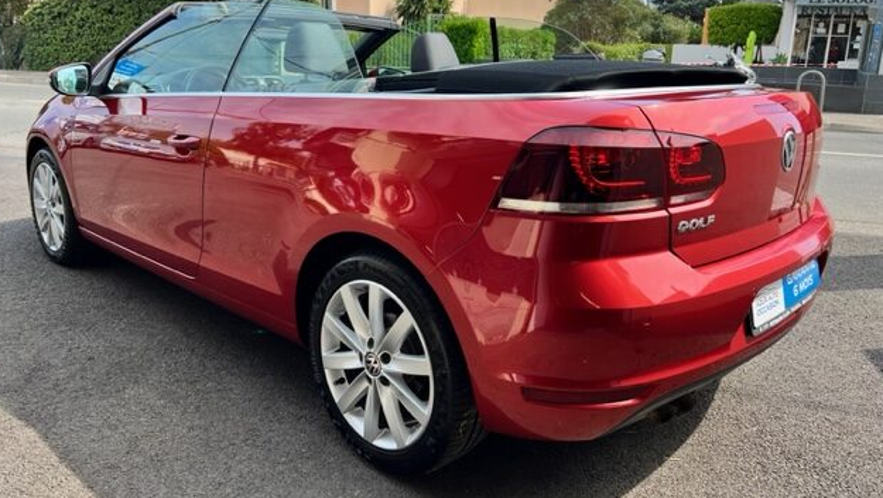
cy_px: 207
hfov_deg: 66.0
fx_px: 679
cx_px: 432
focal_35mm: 29
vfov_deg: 40.1
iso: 50
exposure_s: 1/1029
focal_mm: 5.7
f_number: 1.5
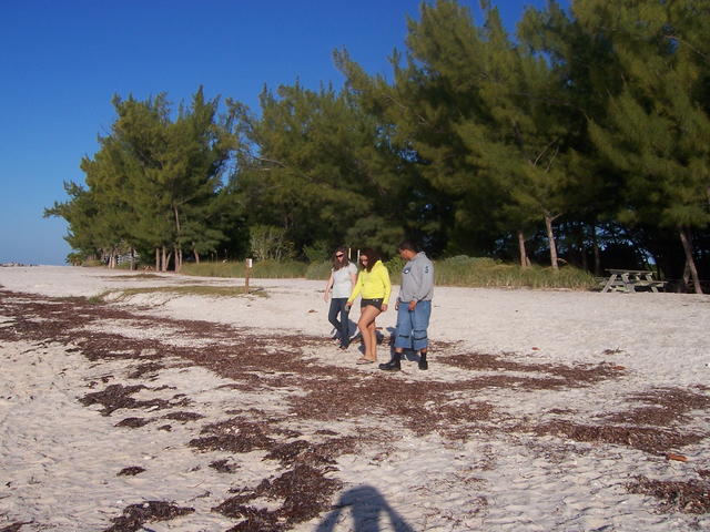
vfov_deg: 39.7
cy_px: 266
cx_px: 355
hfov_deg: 51.4
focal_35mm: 36
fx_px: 738
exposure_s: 1/1000
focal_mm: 6
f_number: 4.8
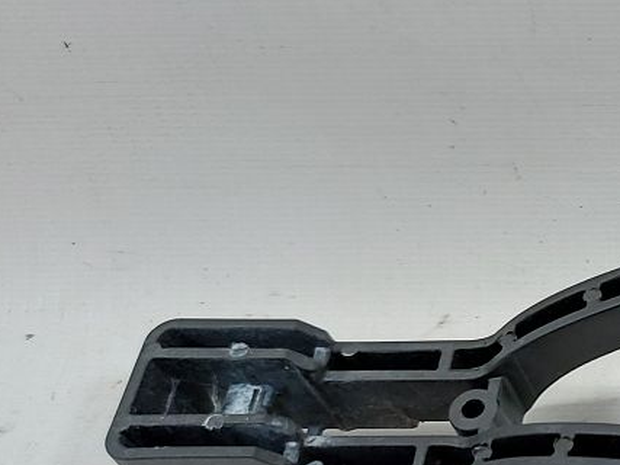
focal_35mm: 78
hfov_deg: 20.4
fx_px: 1397
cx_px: 997
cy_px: 301
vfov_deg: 18.8
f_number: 1.8
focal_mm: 5.23
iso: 80
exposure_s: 1/60
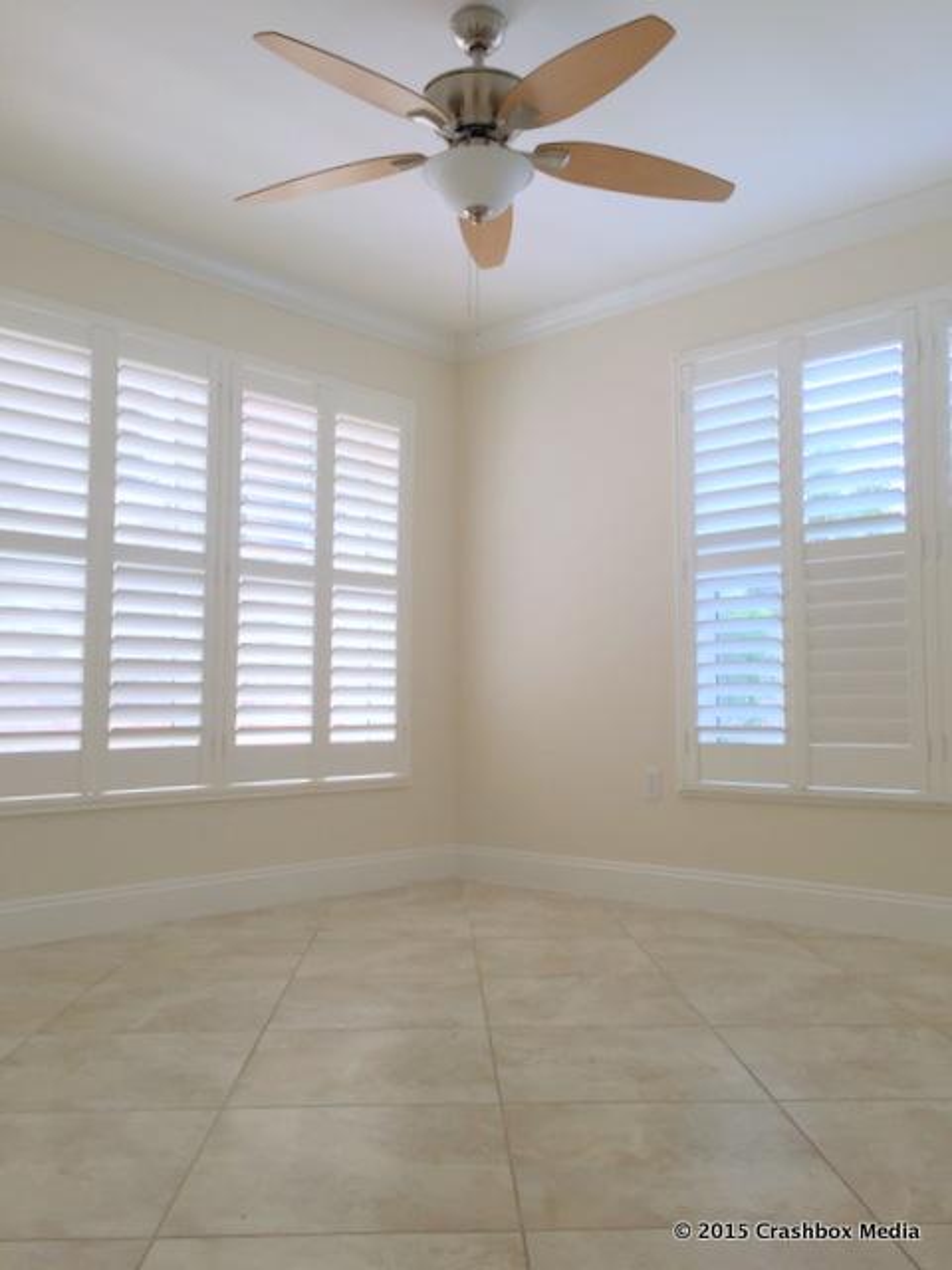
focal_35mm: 29
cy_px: 635
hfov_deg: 48.2
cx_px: 476
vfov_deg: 61.7
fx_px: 1063
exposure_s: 1/120
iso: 40
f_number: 2.2
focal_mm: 4.15
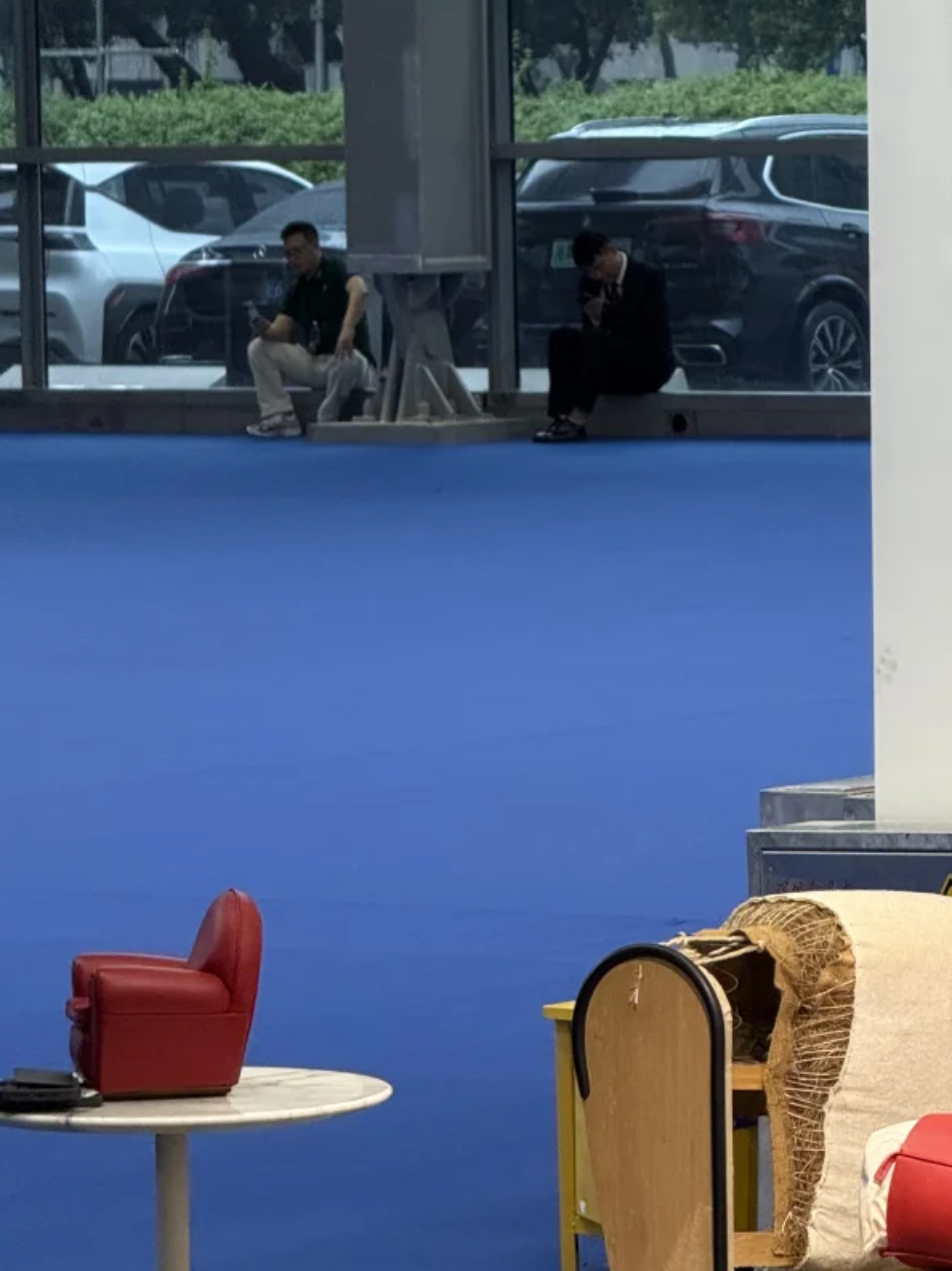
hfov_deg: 6.8
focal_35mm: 218
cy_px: 548
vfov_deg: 9.1
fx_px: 8000
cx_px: 805
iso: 320
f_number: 2.8
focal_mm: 15.66
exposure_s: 1/100
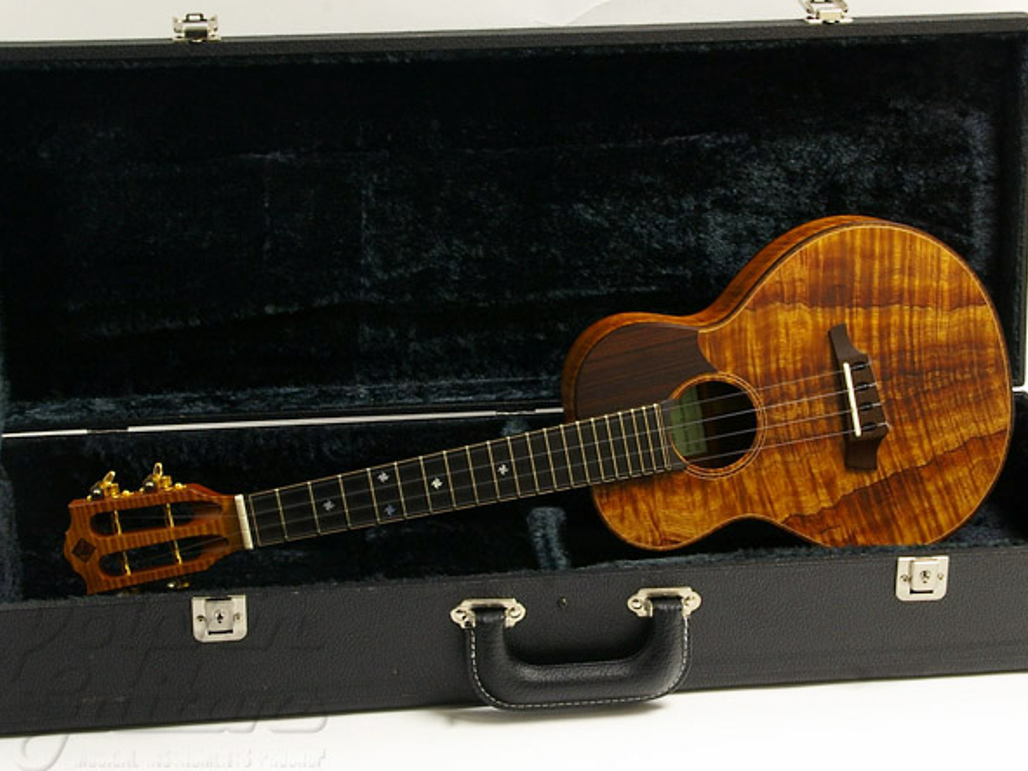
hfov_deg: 29.8
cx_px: 499
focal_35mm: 65
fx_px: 1930
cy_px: 385
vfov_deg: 22.6
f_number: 16
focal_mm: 40
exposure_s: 3
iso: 200
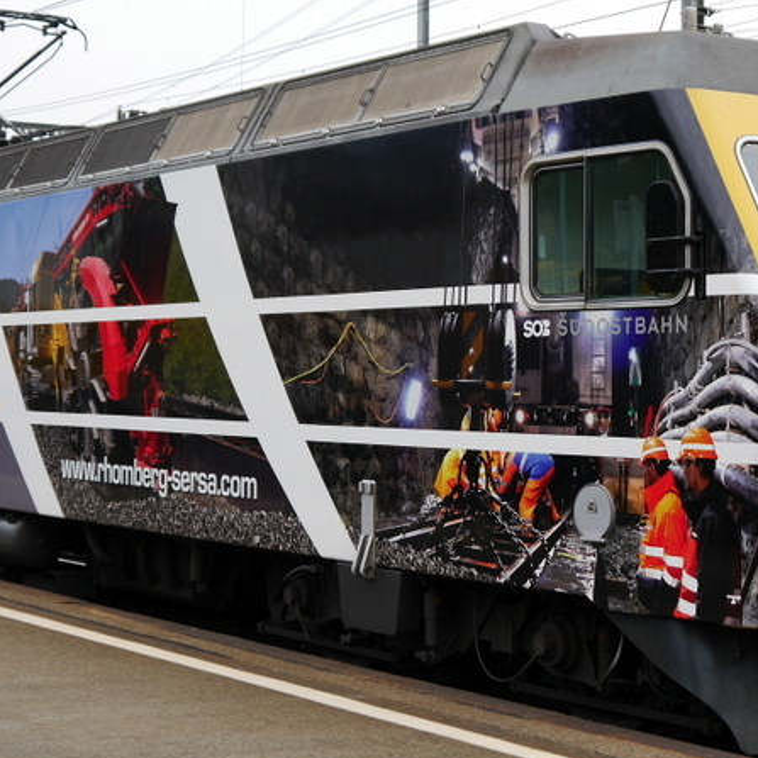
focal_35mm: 83
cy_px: 402
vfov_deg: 20.9
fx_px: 2056
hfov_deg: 20.8
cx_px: 521
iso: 160
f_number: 5
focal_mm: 21
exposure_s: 1/160
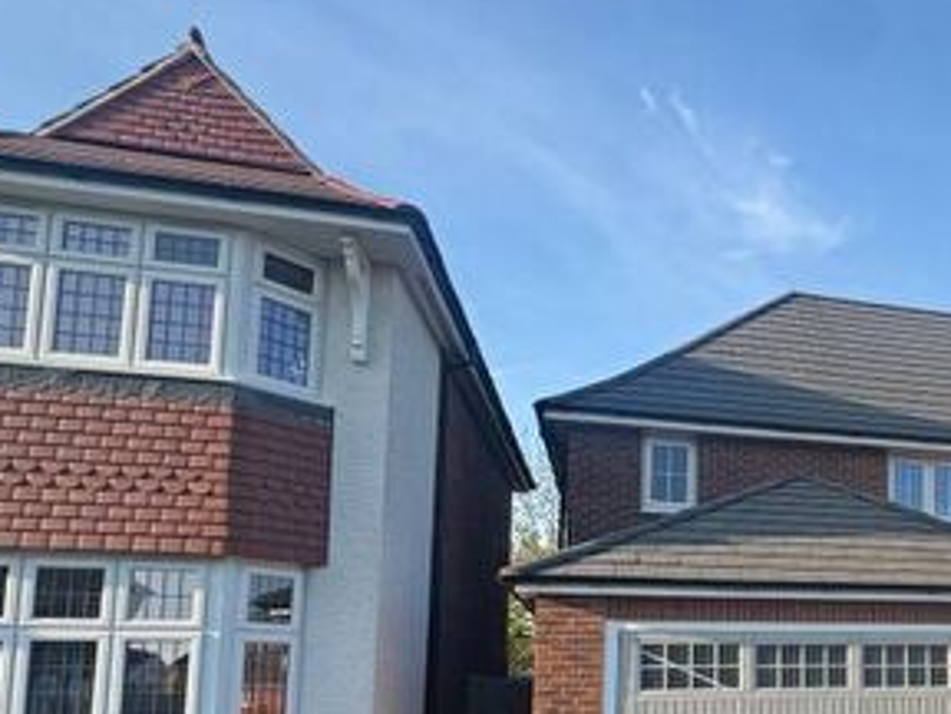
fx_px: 934
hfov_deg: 45.6
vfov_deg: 39.5
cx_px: 948
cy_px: 607
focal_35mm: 34
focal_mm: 2.22
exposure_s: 1/610
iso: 40
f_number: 2.2
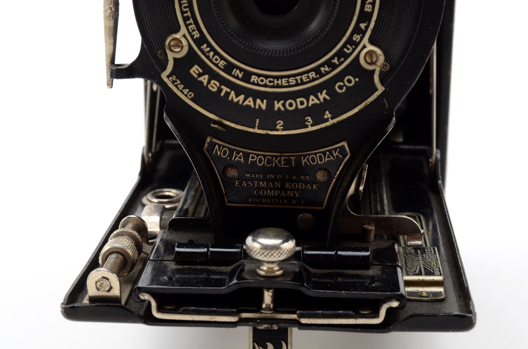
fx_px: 1207
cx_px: 264
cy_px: 174
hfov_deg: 24.7
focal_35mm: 82
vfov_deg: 16.5
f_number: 18
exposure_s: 1/160
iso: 100
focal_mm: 55
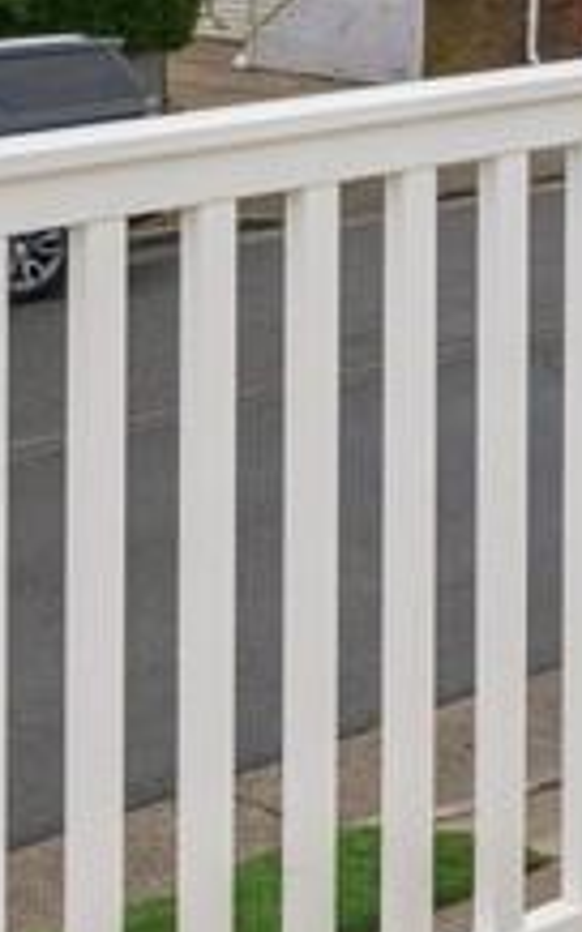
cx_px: 1806
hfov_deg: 9.1
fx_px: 2846
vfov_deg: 17.4
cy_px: -295
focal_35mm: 112
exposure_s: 1/640
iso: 640
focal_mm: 15
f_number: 14
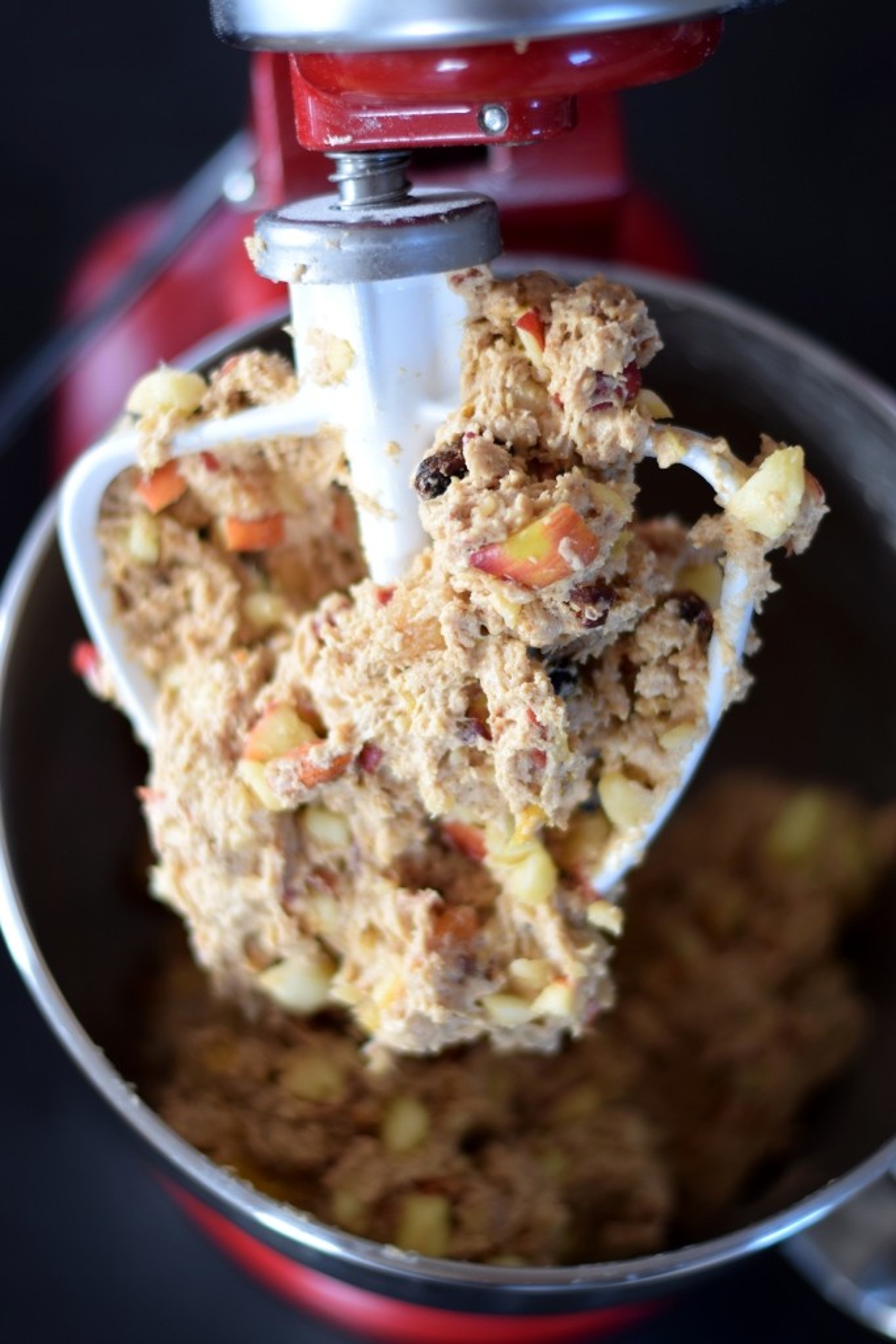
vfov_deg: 27.0
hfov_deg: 18.2
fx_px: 2799
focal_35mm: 75
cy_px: 672
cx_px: 448
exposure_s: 1/60
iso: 100
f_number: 1.8
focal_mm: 50
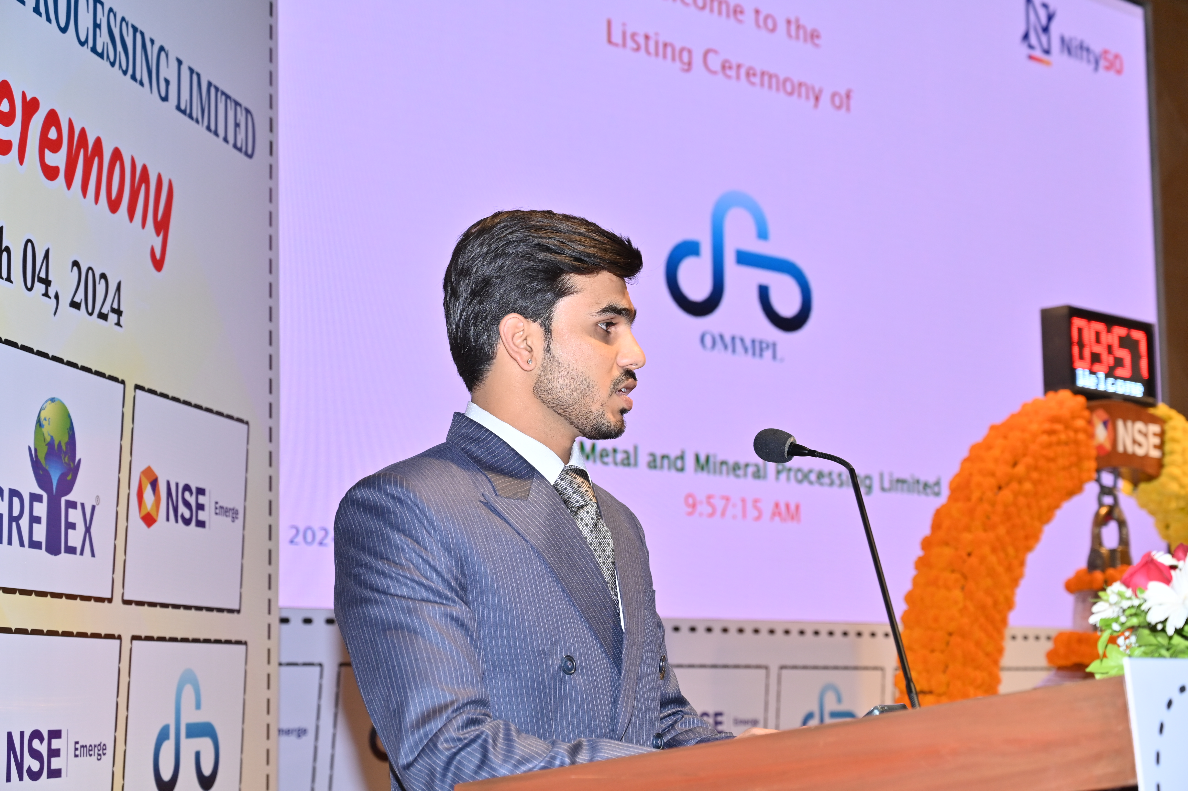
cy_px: 396
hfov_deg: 32.4
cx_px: 594
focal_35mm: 62
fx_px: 2045
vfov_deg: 21.9
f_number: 5.6
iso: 400
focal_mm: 62
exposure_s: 1/160
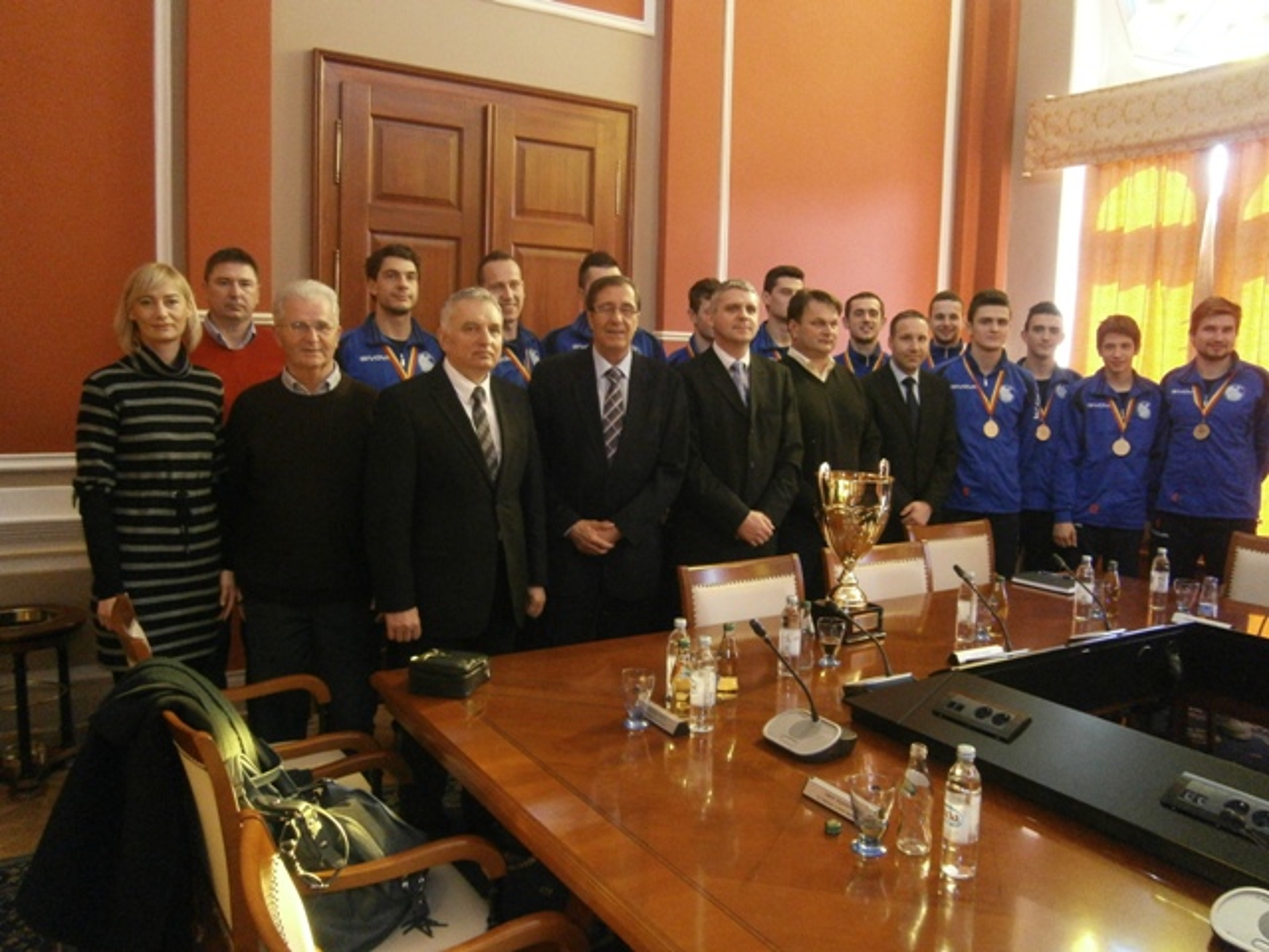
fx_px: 953
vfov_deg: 53.1
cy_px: 476
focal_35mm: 26
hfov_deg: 67.3
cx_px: 634
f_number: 2.8
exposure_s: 1/30
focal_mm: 4.7
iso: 500
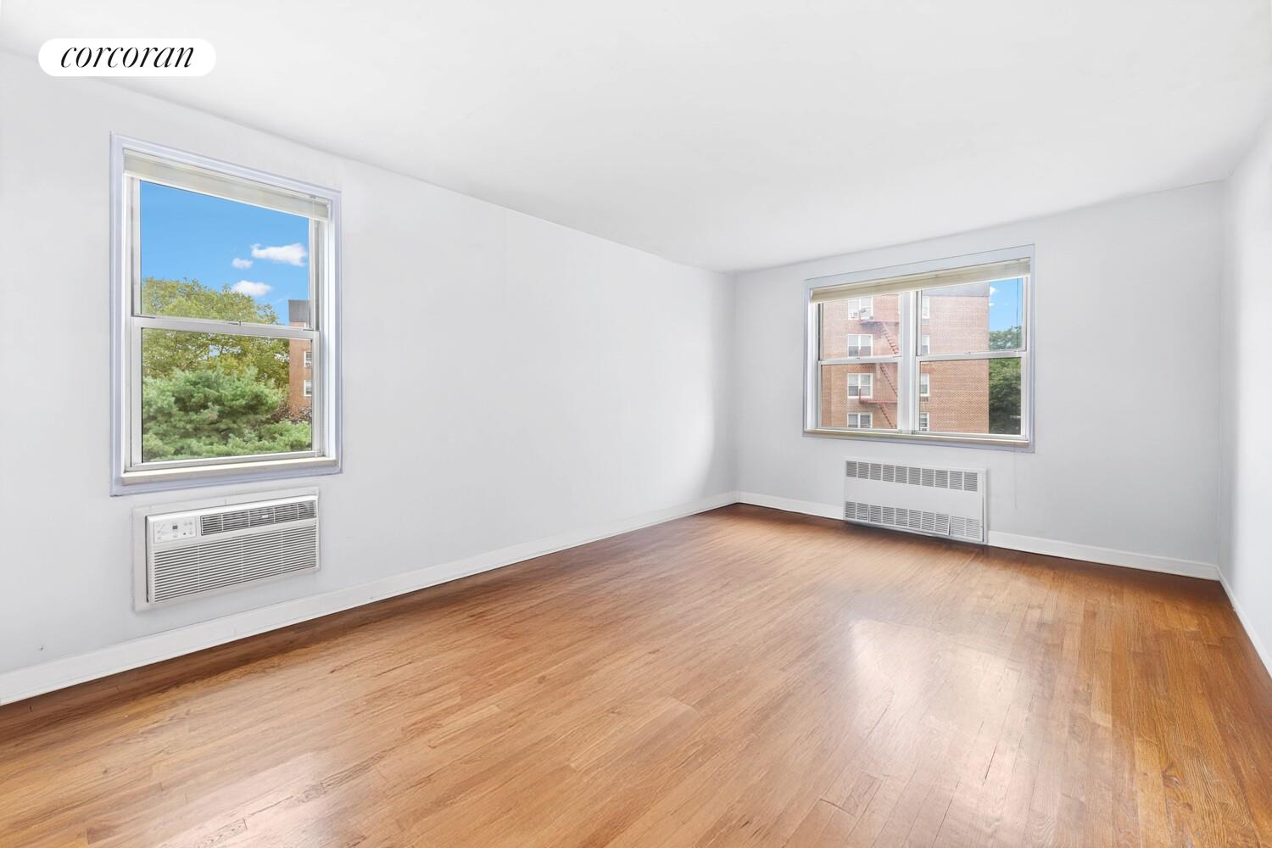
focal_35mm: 14
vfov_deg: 81.2
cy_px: 424
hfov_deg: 104.3
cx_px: 636
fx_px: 495
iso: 100
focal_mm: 14
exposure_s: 2
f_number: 13
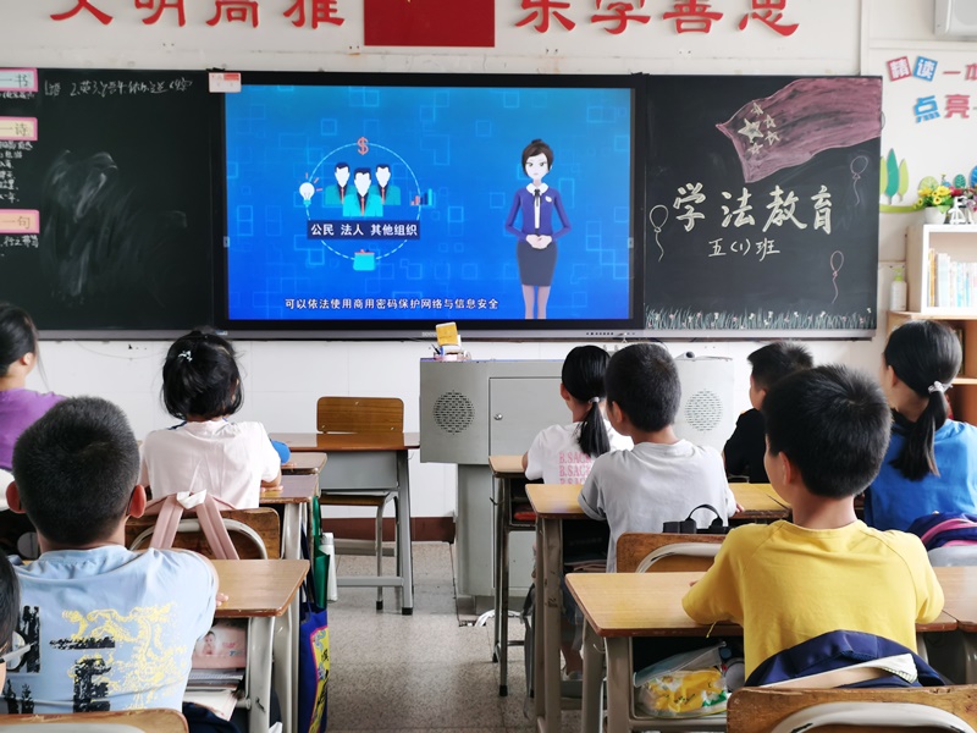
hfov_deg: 38.9
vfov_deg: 29.7
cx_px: 488
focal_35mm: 49
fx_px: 1383
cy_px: 366
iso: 80
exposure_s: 1/100
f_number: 1.8
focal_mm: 5.58
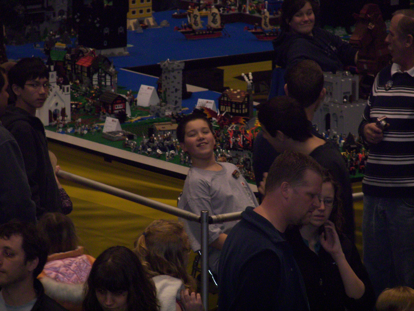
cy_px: 156
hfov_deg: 5.5
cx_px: 207
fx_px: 4329
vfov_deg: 4.1
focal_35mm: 362
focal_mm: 60.1
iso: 250
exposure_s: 1/100
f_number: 3.6
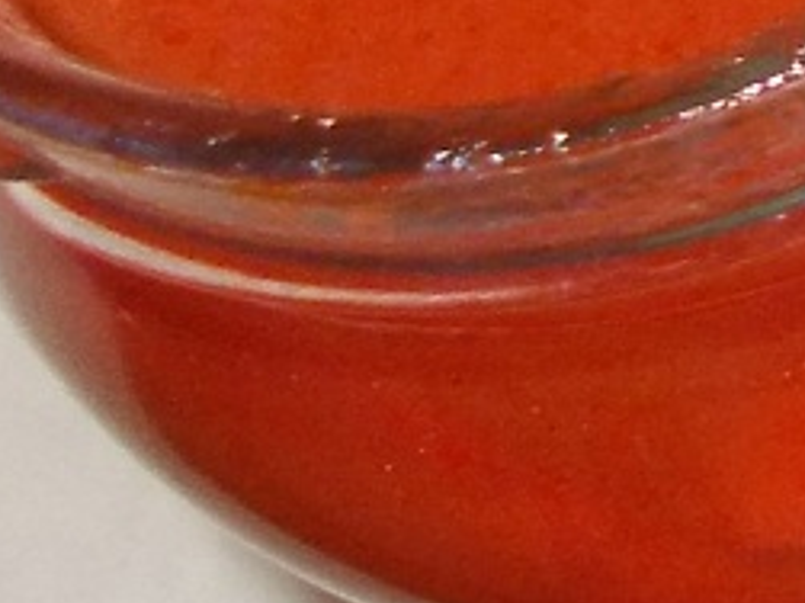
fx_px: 3789
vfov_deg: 8.9
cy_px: -335
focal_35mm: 163
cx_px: 2149
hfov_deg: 10.0
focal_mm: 4
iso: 200
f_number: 2.7
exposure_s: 1/25
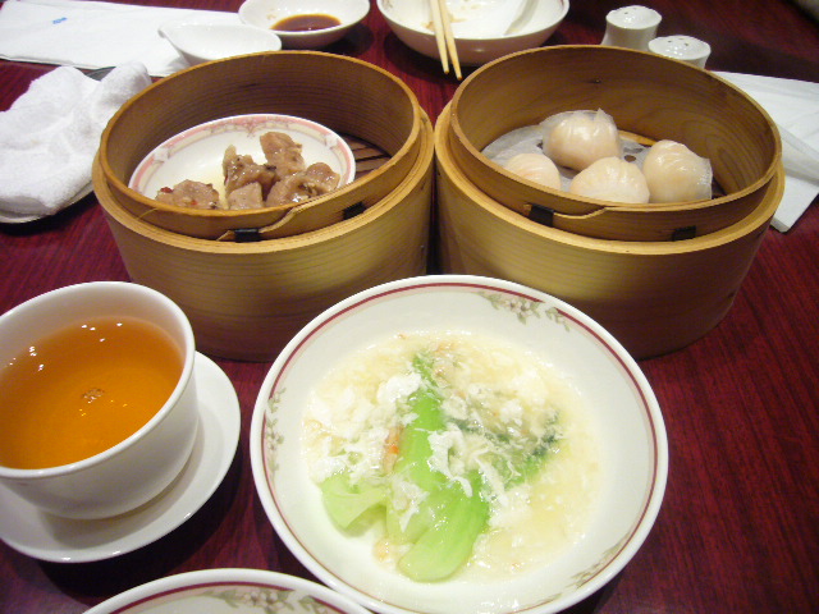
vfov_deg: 49.7
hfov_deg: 63.4
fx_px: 662
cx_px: 410
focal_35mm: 28
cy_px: 307
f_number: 2.8
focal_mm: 4.6
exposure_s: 1/13
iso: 200
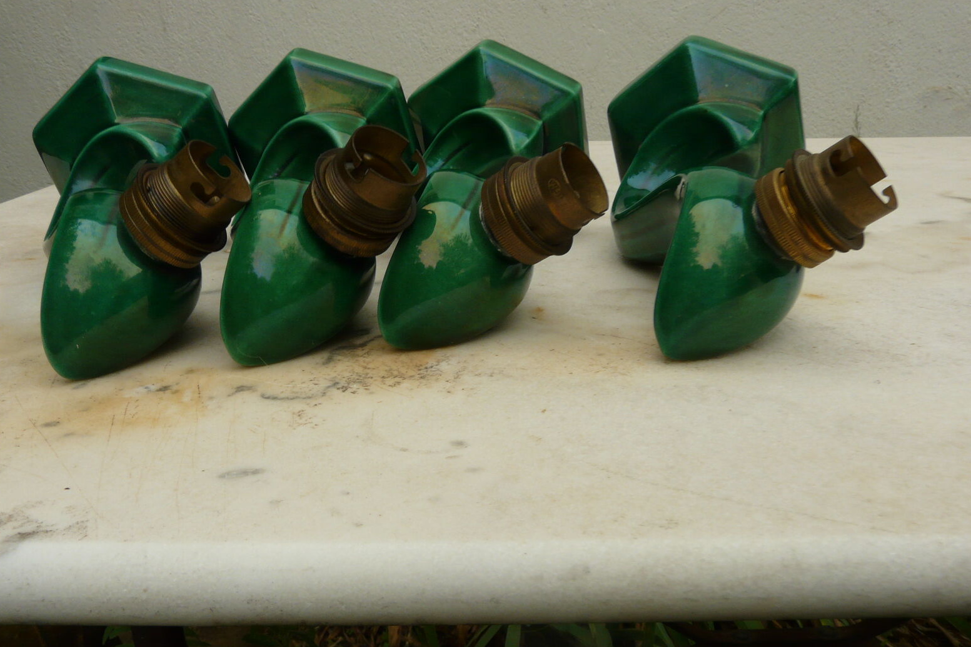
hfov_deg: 61.9
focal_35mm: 30
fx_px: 809
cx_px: 481
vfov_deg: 43.6
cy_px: 338
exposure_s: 1/30
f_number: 5.6
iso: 100
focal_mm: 4.6
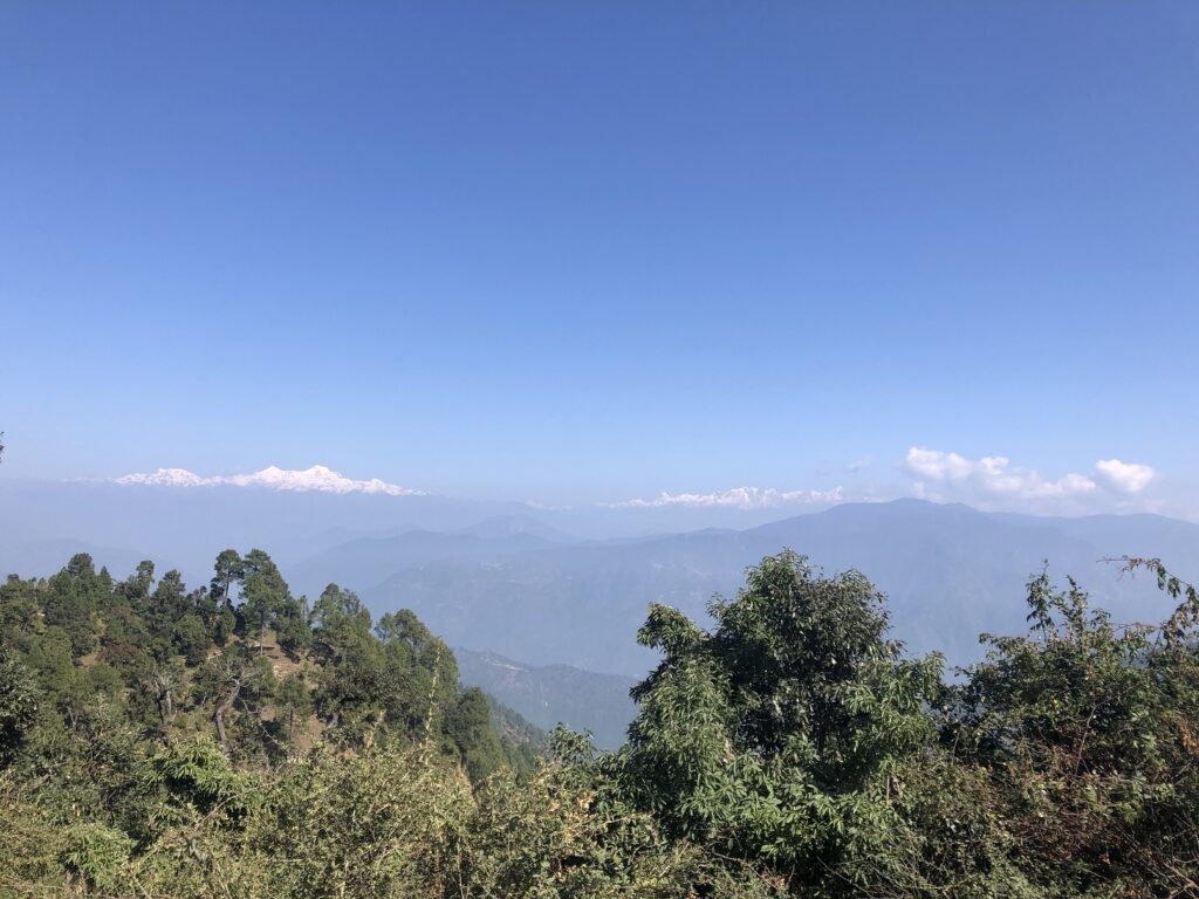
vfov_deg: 49.7
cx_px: 600
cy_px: 450
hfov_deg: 63.4
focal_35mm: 28
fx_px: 970
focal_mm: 3.99
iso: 20
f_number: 1.8
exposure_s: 1/1946
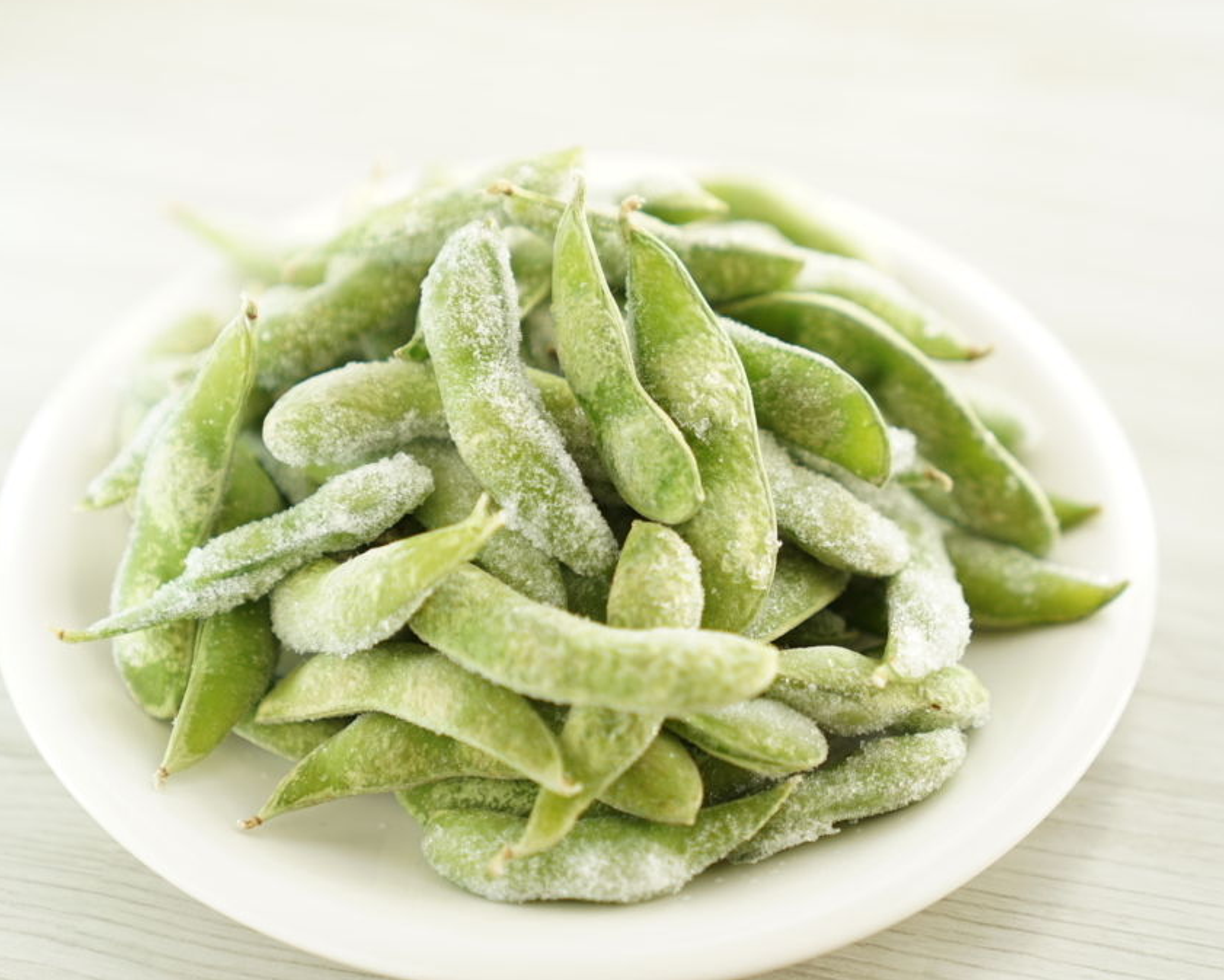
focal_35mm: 80
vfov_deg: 19.2
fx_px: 2898
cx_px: 598
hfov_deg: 23.8
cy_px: 489
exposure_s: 1/125
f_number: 2.8
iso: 100
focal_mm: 70
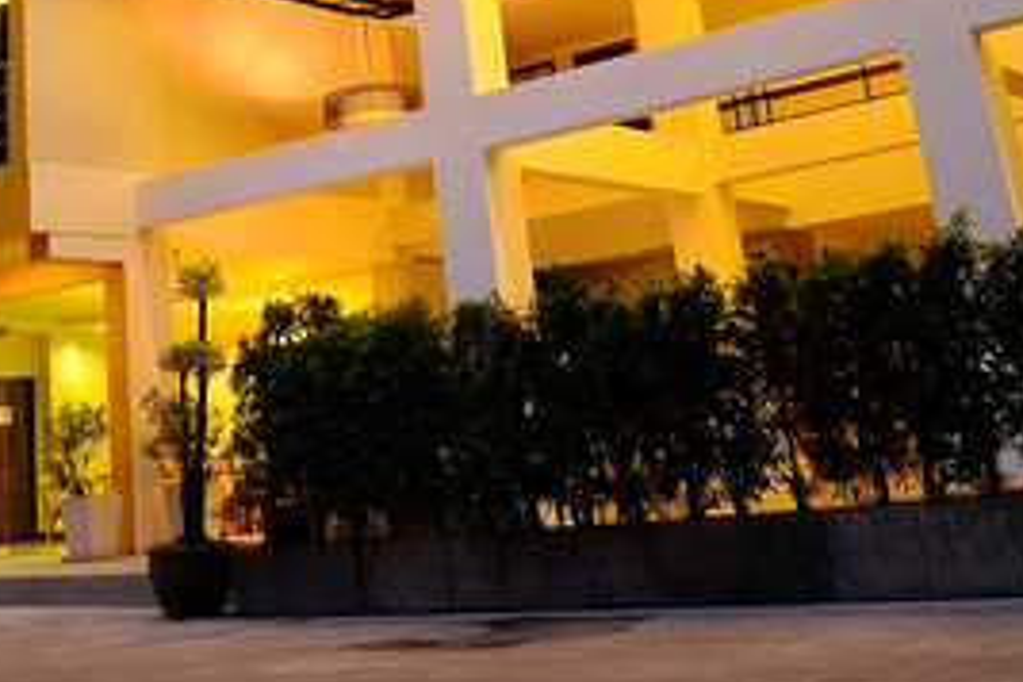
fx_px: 1534
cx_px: 276
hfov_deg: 36.2
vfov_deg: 22.4
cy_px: -211
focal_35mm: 54
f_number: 6.3
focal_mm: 20
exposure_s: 13
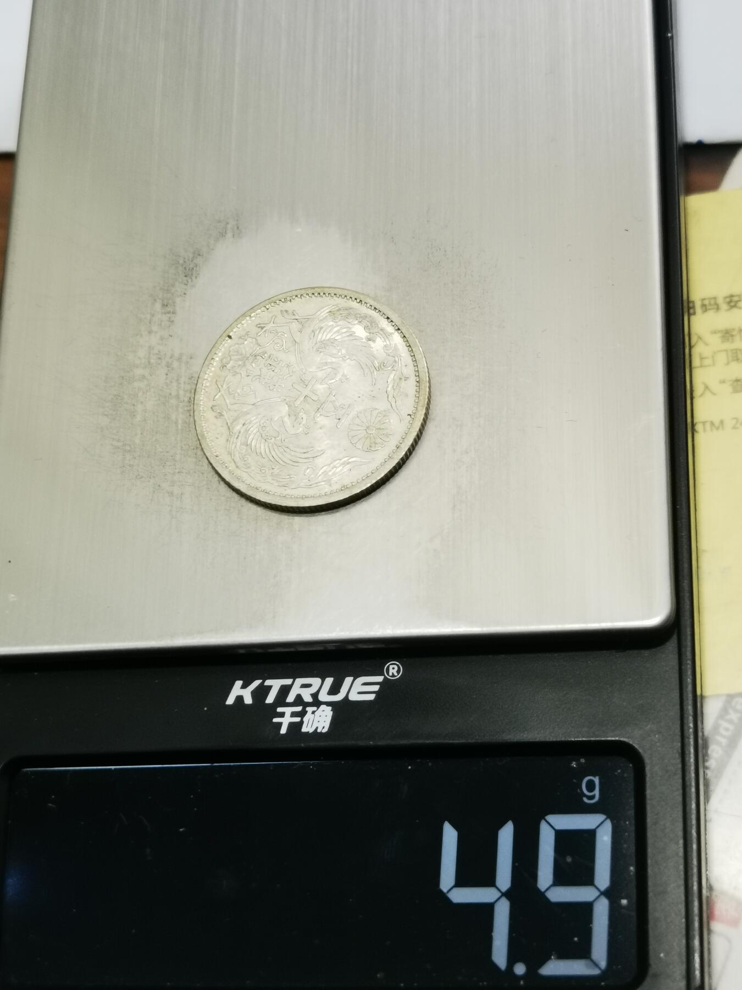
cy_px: 495
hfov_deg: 23.3
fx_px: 1801
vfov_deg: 30.7
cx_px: 371
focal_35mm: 63
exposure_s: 1/100
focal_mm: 6.67
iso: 125
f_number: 1.9
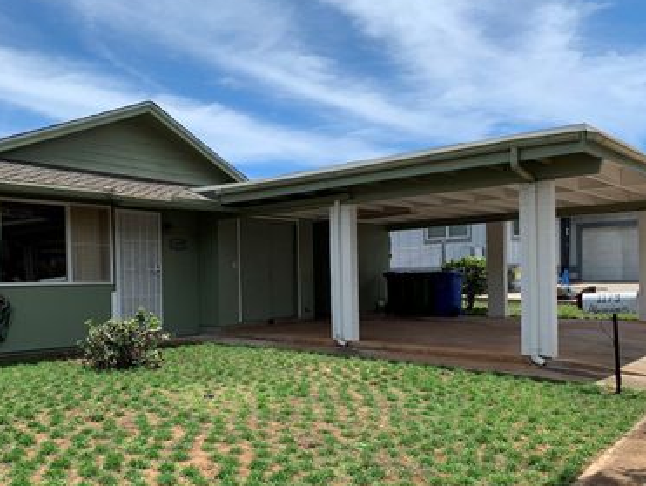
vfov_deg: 40.5
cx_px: 252
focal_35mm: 35
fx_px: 654
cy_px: 302
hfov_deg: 52.2
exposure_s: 1/1953
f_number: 1.8
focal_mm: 4.25
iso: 25
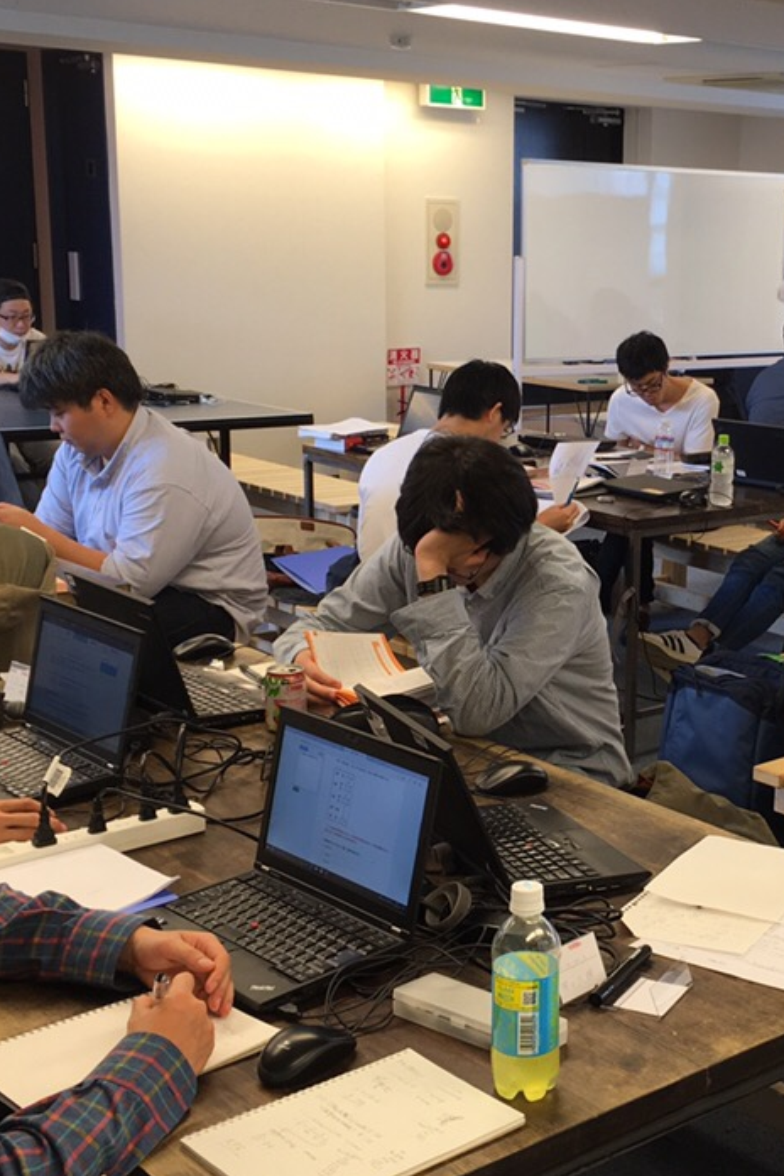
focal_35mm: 52
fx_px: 1699
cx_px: 681
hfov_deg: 25.3
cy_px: 596
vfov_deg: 38.2
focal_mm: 4.15
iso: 32
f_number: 2.2
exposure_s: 1/50
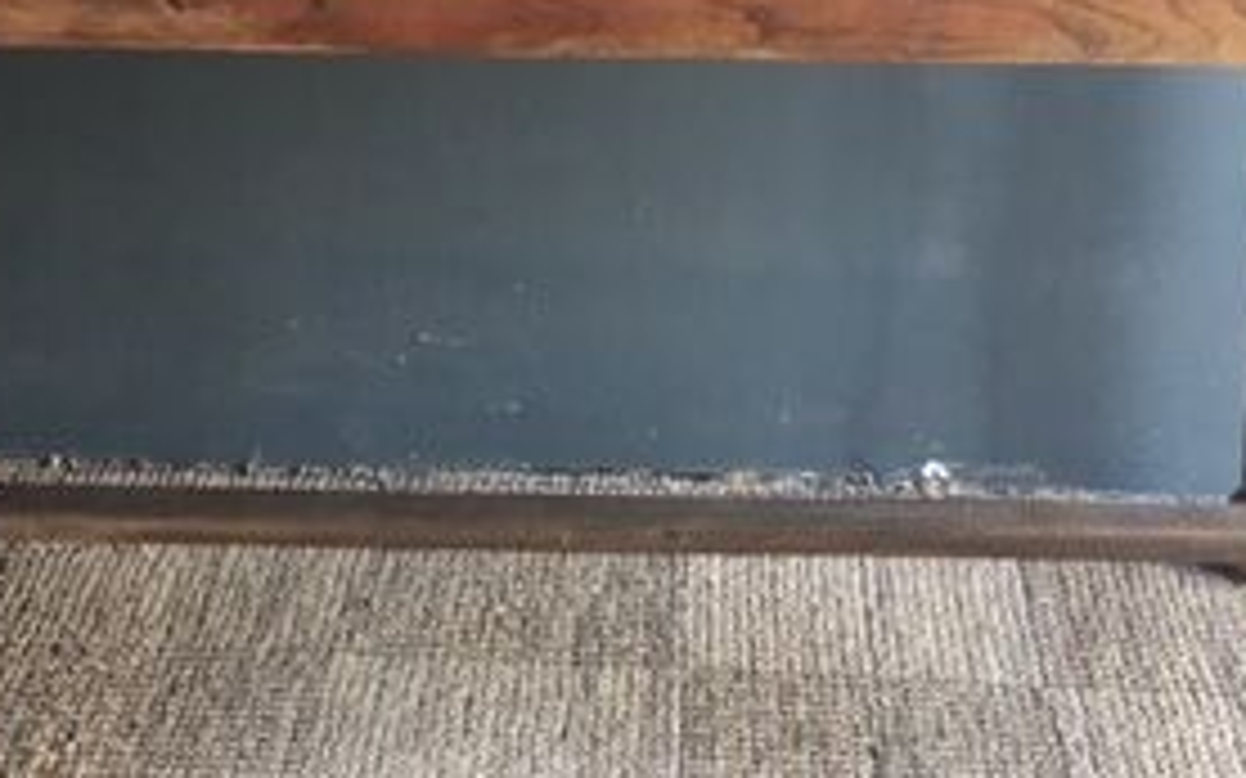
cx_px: 513
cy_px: 63
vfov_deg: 18.0
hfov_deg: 28.9
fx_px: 2410
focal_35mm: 71
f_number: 2.2
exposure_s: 1/33
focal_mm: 4.15
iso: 64
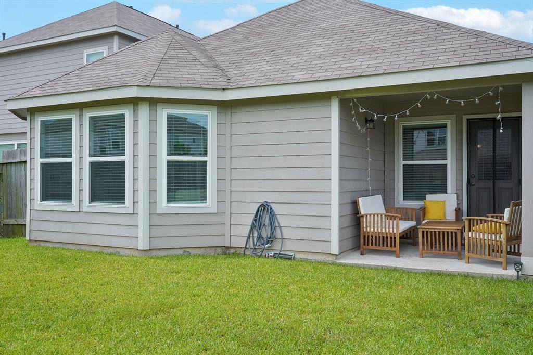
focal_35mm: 32
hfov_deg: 58.0
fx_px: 481
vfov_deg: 40.5
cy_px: 178
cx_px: 266
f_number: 8
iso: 100
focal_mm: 32.5
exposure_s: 1/125
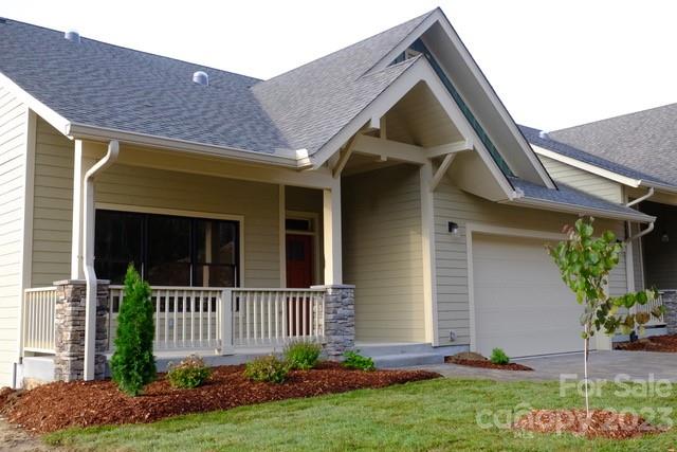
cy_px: 226
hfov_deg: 50.7
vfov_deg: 35.1
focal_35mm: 38
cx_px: 338
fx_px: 715
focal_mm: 25.4
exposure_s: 1/180
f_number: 13
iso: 2000
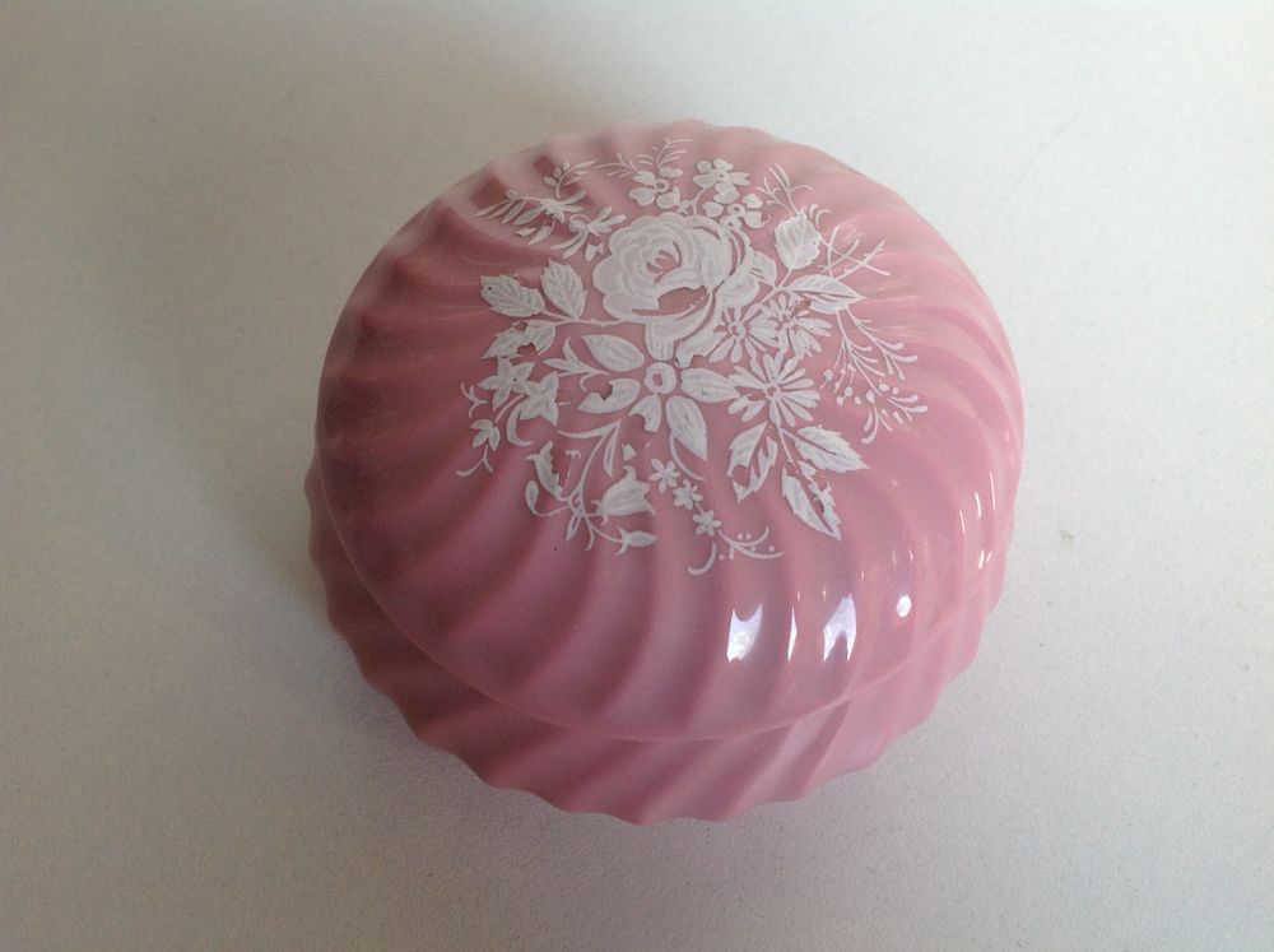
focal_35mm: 35
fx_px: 1286
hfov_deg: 52.7
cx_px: 637
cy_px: 476
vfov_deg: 40.6
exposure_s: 1/60
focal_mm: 4.28
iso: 64
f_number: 2.4
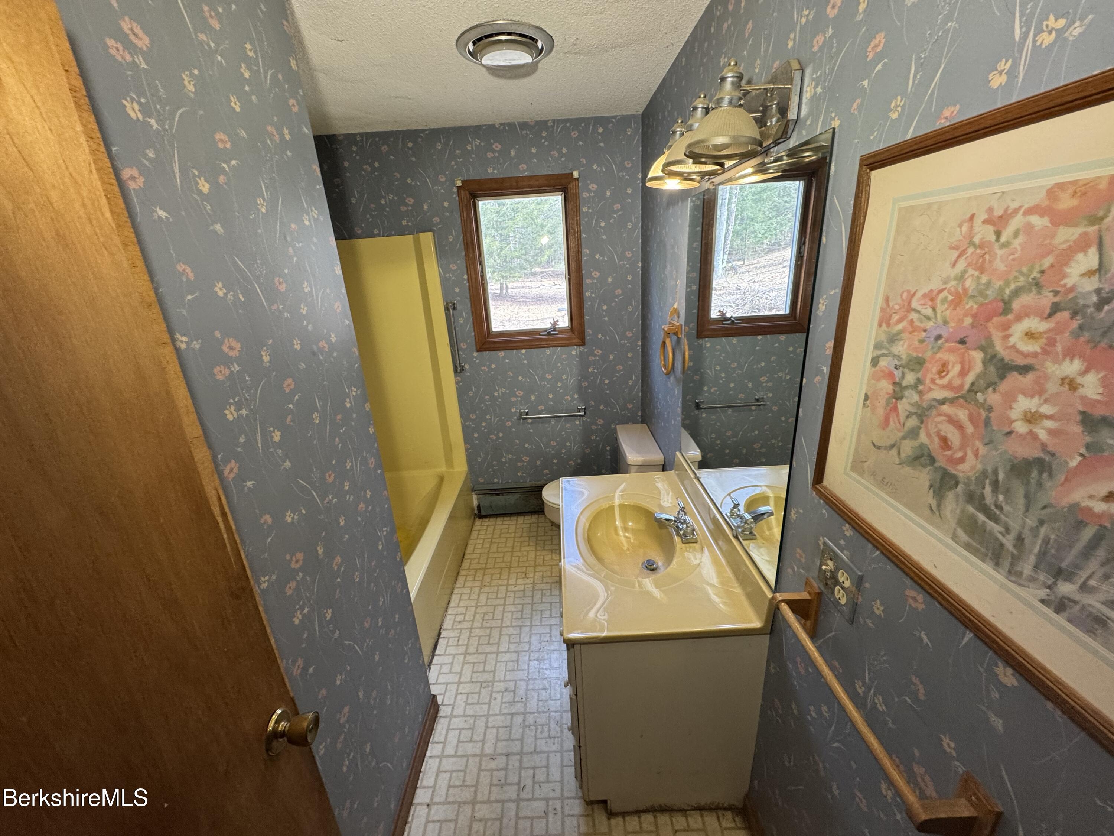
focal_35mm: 14
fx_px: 451
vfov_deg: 85.7
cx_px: 557
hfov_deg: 102.1
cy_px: 418
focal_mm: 2.22
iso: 200
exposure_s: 1/60
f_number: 2.2
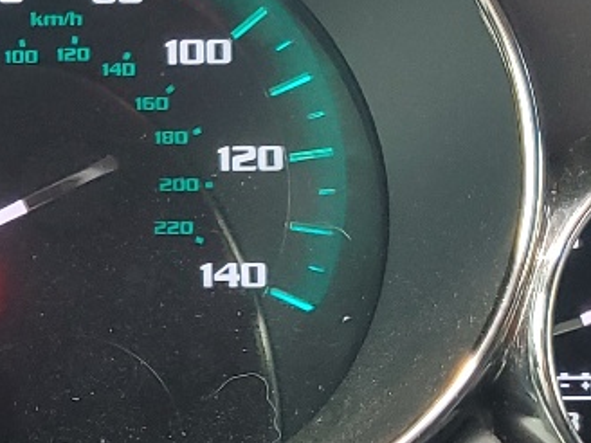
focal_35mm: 127
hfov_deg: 14.3
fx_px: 2168
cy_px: 169
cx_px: -348
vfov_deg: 11.7
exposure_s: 1/60.2
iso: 57
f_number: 1.5
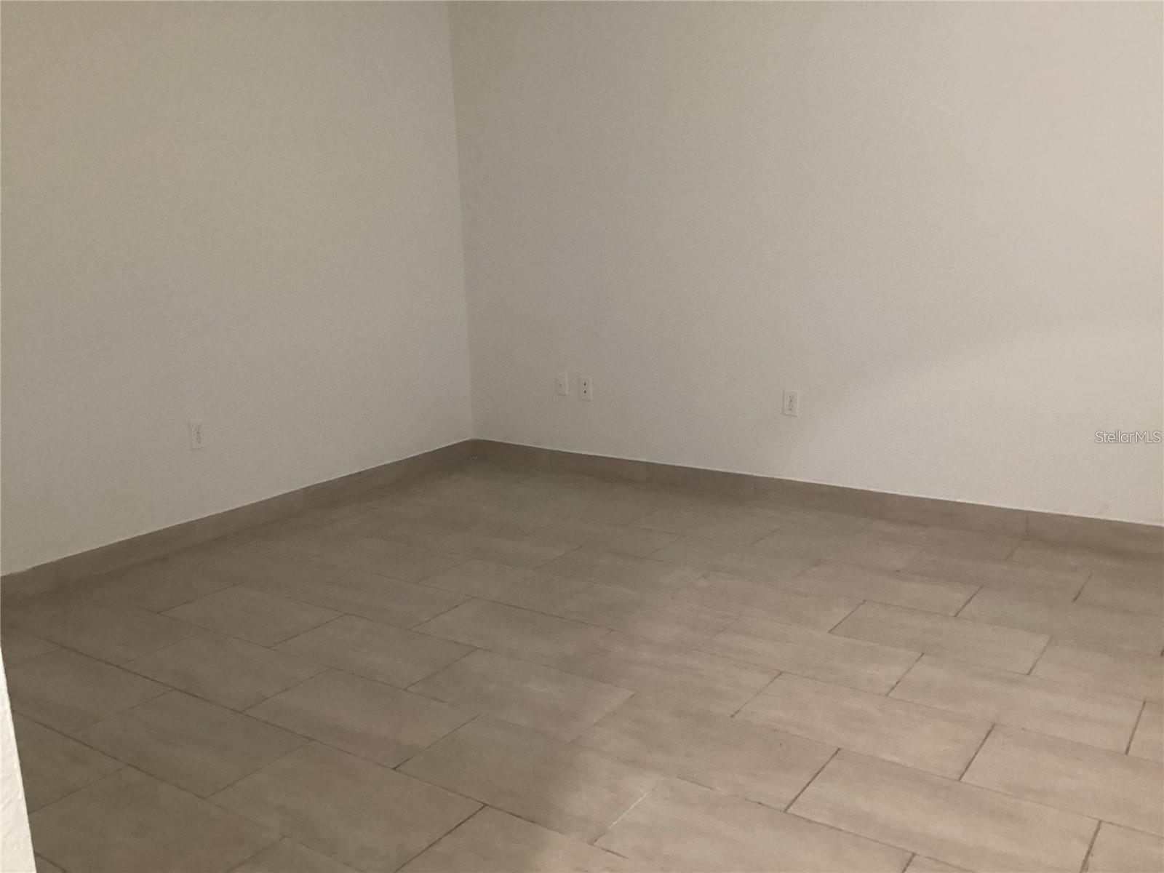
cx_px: 582
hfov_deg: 58.4
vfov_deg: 45.4
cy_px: 436
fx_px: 1042
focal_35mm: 31
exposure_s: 1/30
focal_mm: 3.3
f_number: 2.4
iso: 400
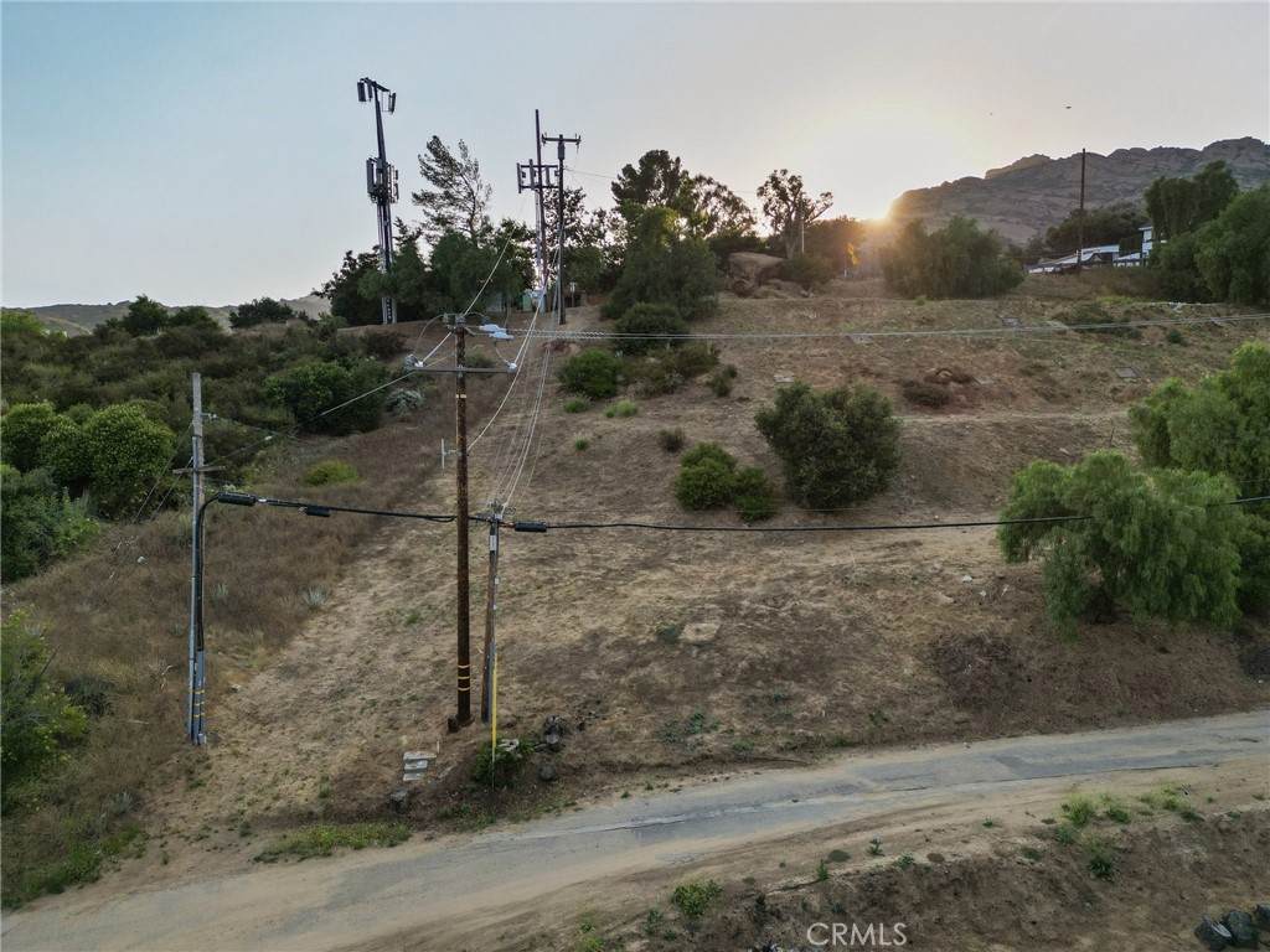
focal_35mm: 24
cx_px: 635
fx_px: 881
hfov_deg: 71.6
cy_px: 476
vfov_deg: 56.8
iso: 100
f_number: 1.7
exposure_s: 1/1000
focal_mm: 6.72
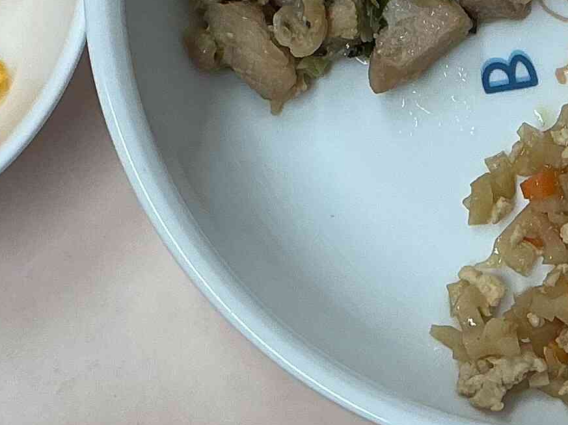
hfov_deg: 14.6
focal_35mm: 134
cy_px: 406
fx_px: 2198
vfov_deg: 11.0
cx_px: 491
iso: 32
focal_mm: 3
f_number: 1.8
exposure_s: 1/120
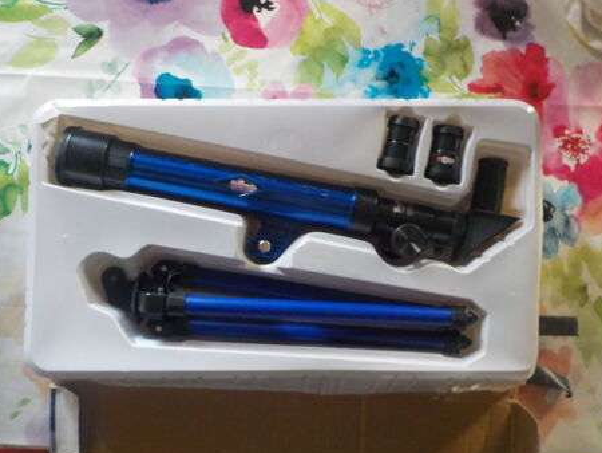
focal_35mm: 32
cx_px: 290
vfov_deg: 44.2
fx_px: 557
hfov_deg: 56.8
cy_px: 239
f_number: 3.3
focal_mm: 4.1
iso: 400
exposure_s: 1/15
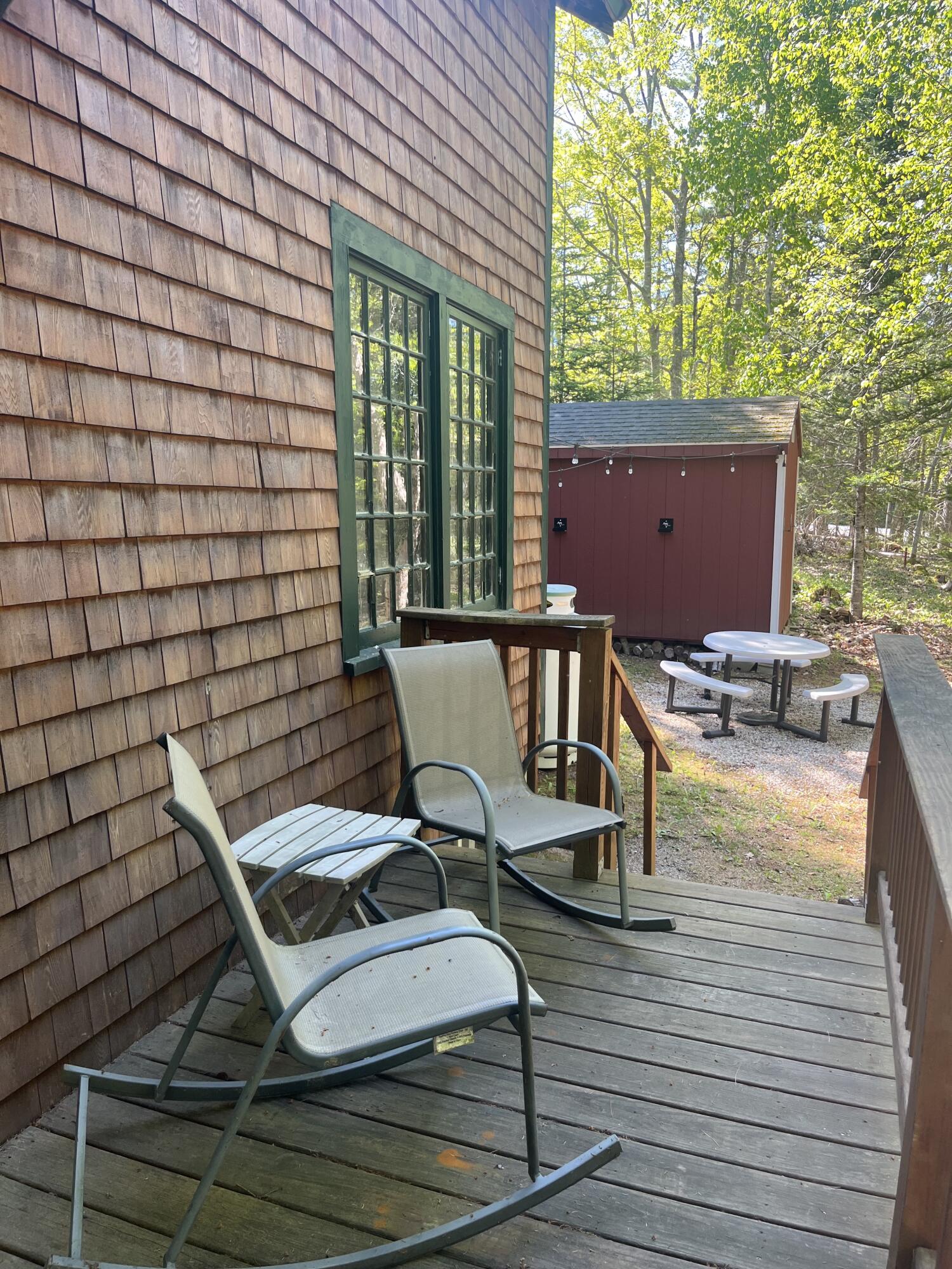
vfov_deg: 67.3
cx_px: 476
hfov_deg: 53.1
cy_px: 634
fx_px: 953
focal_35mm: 26
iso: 50
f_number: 1.6
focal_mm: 5.1
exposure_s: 1/165
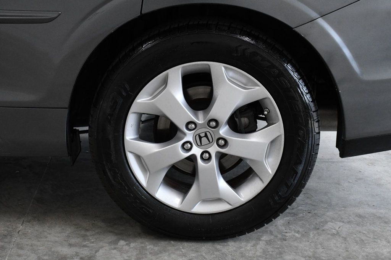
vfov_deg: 21.6
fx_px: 684
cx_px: 196
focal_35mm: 63
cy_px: 130
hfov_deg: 31.9
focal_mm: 42
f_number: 10
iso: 2500
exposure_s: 1/400
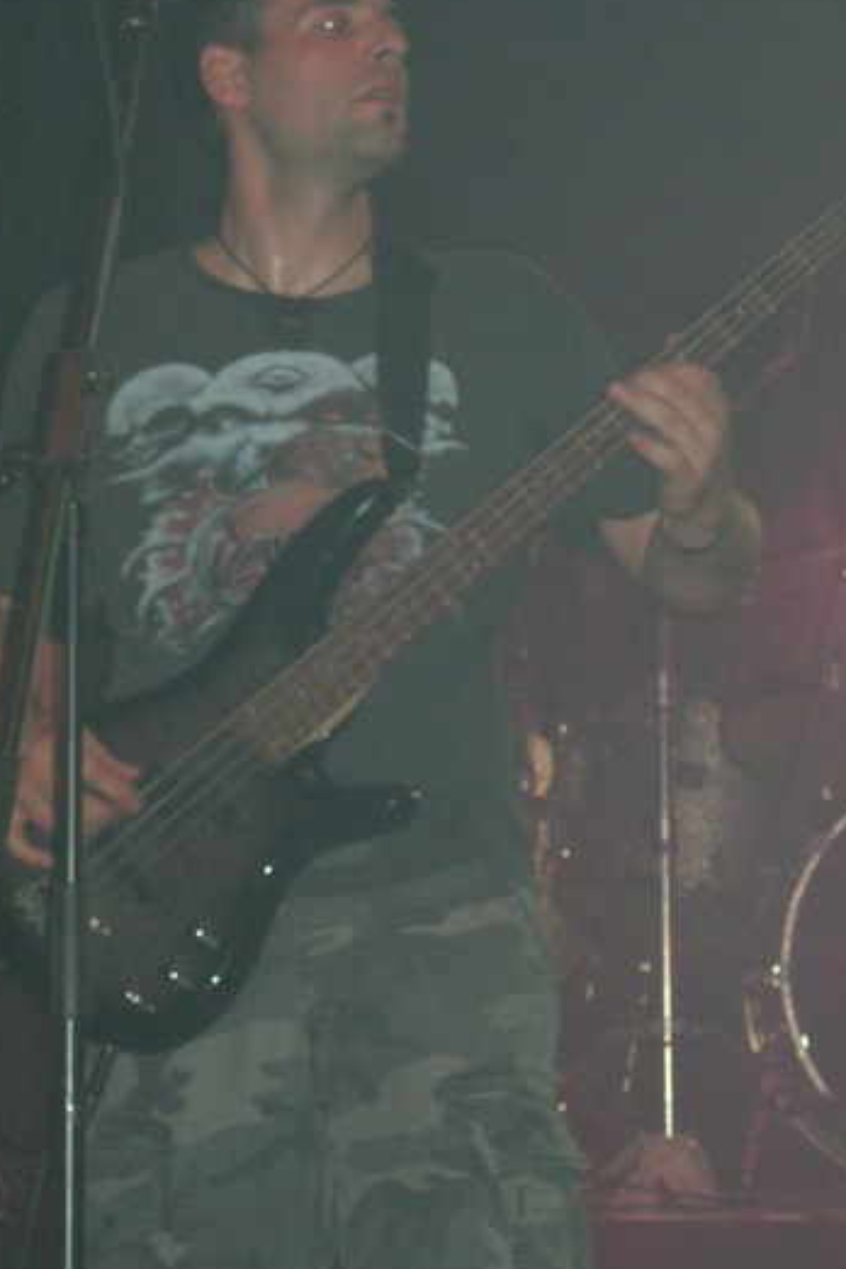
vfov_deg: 14.2
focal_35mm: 144
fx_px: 5076
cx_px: 391
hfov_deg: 9.5
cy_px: 528
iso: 200
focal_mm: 23.4
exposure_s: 1/60.1
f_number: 4.9
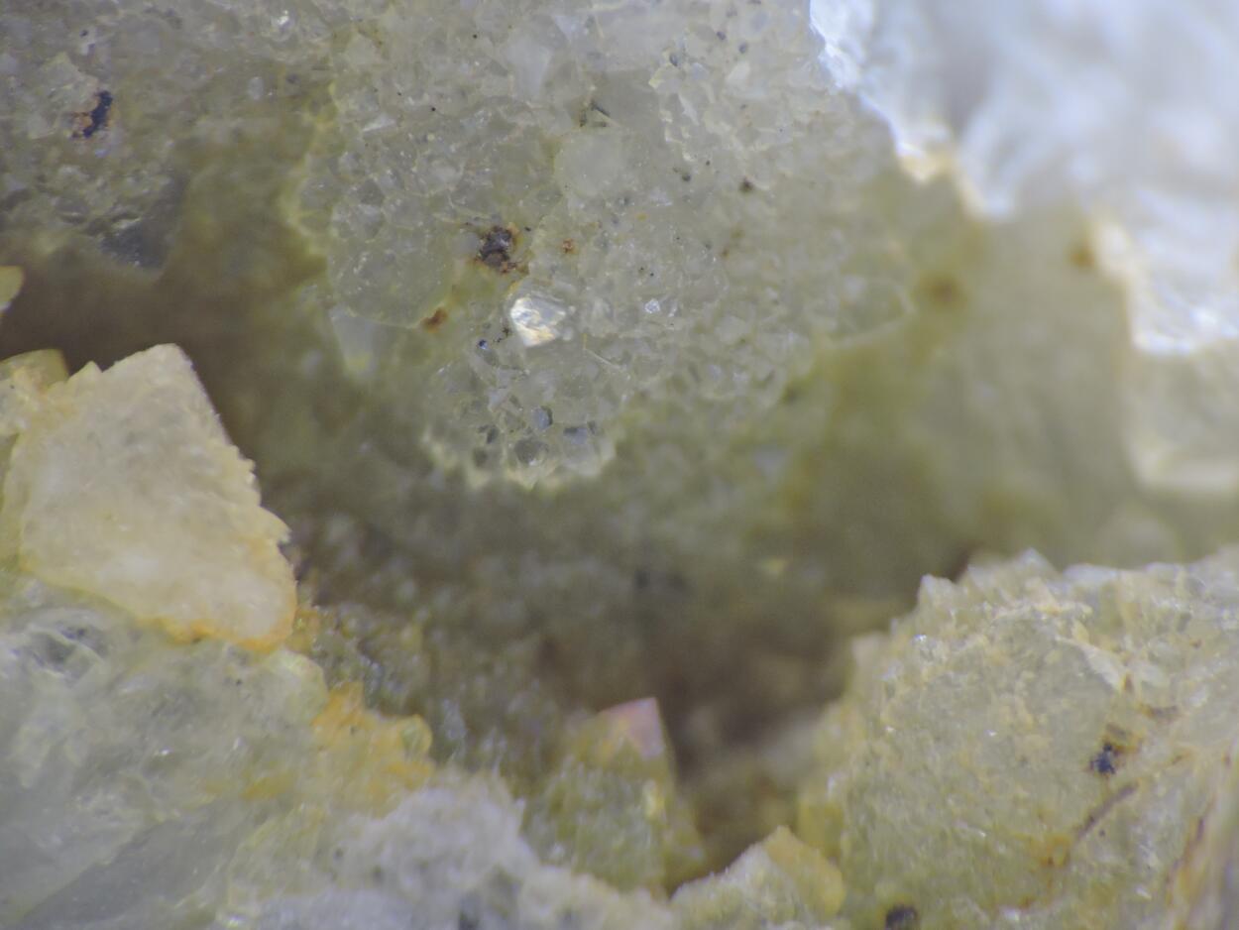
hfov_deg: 3.1
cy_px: 465
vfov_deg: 2.3
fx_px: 23270
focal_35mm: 650
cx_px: 620
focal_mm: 116.5
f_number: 5.6
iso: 400
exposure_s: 1/80
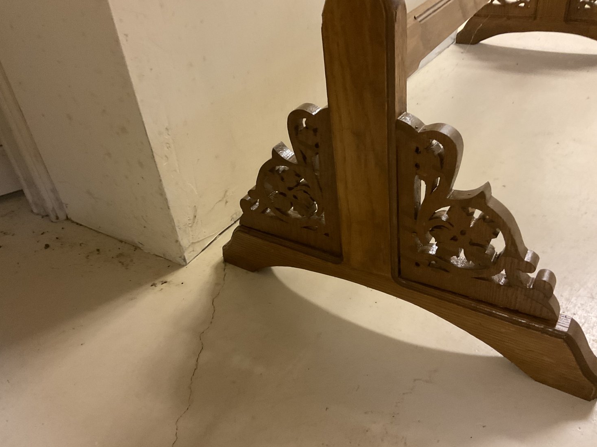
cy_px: 224
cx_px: 295
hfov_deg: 60.0
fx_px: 517
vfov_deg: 46.8
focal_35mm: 30
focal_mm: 3
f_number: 1.8
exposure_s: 1/40
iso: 250
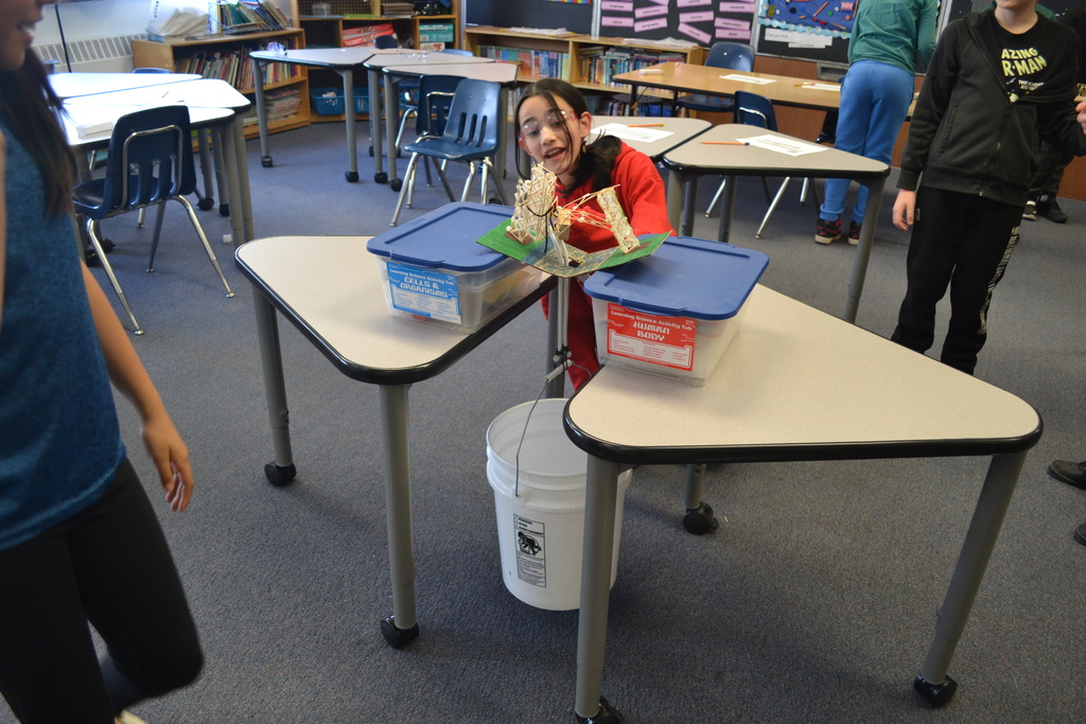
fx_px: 815
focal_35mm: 27
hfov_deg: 67.4
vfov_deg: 47.9
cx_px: 543
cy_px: 362
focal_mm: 18
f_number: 3.5
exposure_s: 1/60
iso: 500
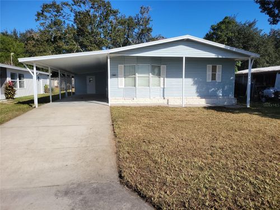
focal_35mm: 26
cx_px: 140
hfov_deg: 67.3
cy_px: 105
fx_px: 210
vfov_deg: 53.1
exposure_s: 1/2851
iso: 40
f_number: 1.8
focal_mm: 5.4
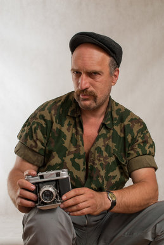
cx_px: 82
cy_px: 122
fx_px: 409
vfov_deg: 33.4
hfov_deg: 22.7
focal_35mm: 60
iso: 200
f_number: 9
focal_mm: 40
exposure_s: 1/160
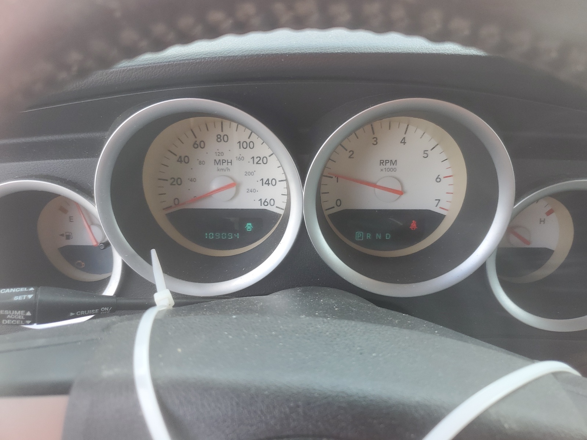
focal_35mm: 26
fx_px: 441
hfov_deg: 67.3
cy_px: 220
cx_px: 294
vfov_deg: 53.1
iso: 50
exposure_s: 1/185
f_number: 1.5
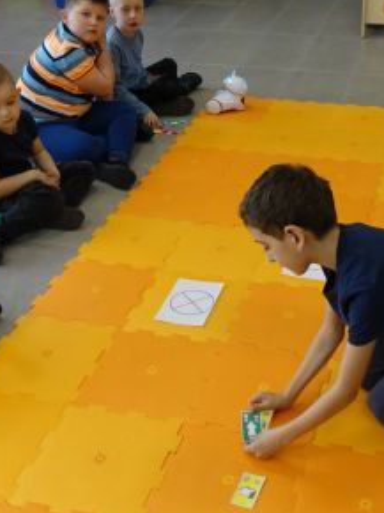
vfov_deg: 37.4
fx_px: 755
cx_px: 290
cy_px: 201
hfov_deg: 28.1
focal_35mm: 51
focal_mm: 8.8
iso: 125
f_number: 2.8
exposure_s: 1/50
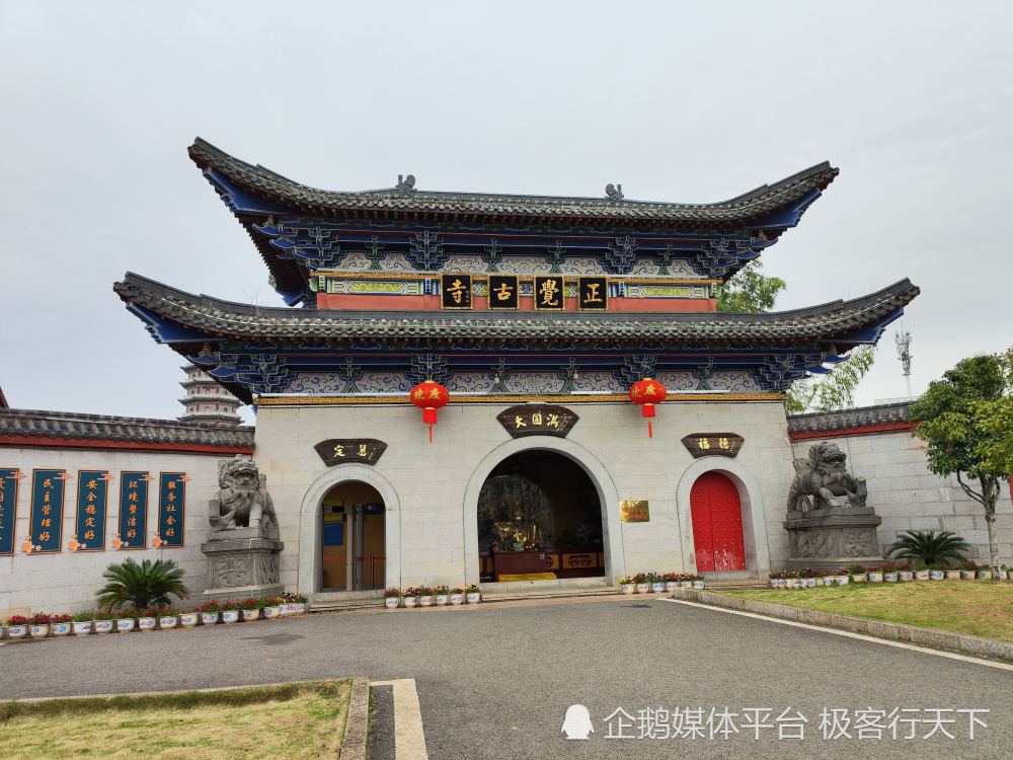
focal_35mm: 24
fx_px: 702
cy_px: 380
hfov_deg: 71.6
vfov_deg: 56.8
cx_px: 506
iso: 50
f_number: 1.9
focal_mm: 6.92
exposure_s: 1/370
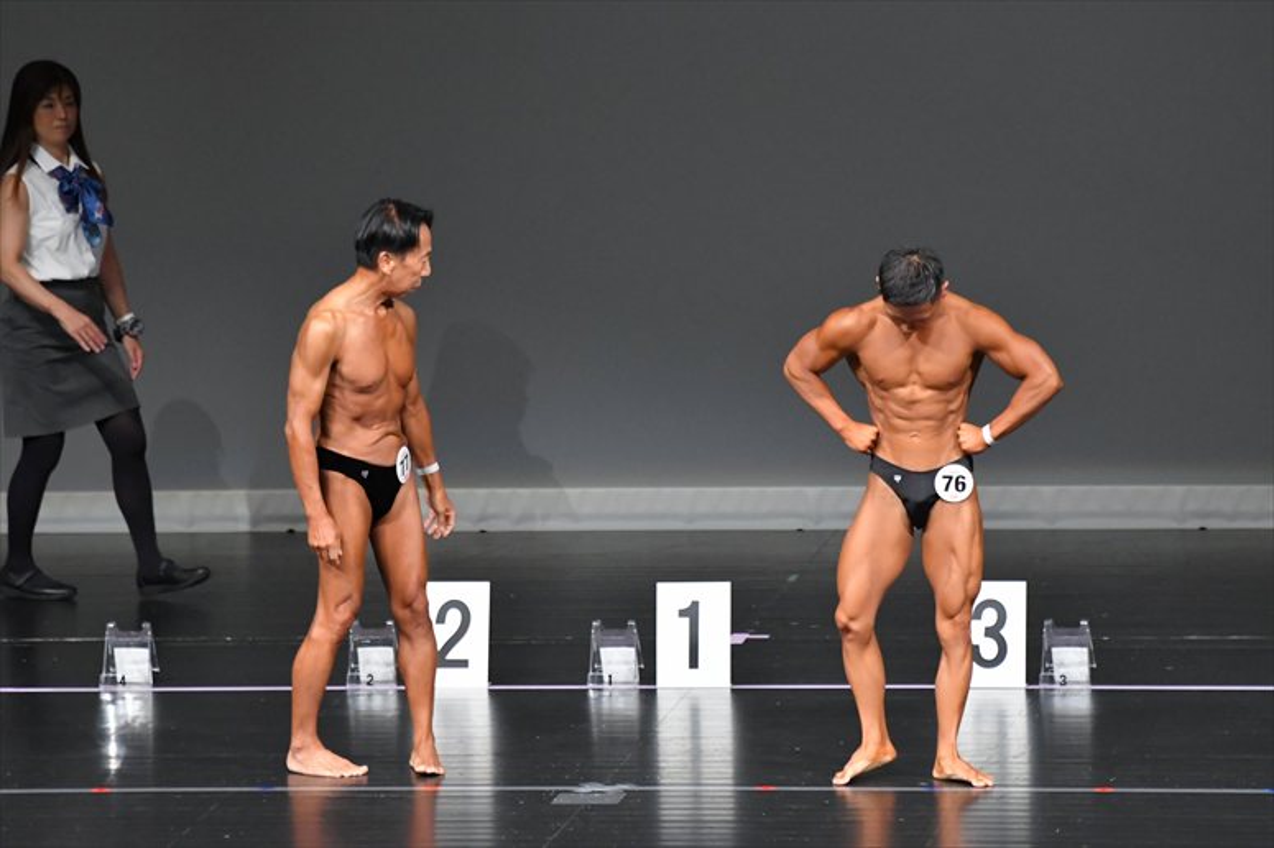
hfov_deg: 6.5
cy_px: 424
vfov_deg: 4.4
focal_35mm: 315
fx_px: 11142
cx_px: 637
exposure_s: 1/400
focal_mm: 210
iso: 5000
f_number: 5.6
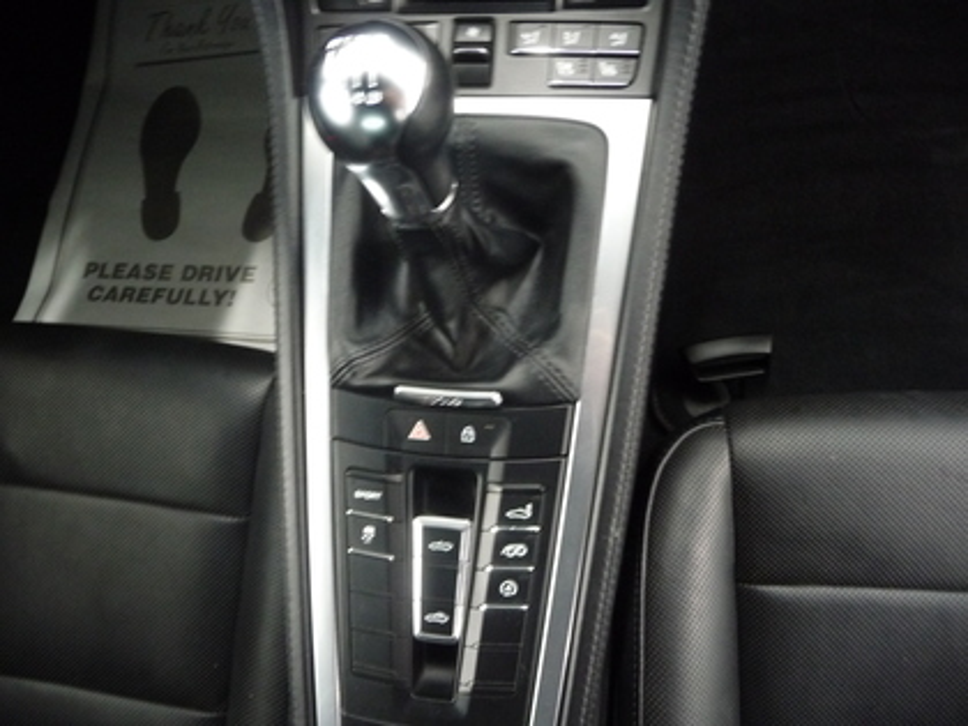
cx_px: 484
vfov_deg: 49.7
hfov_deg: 63.4
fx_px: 783
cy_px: 363
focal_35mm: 28
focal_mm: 4.7
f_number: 3.3
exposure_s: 1/8
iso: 400
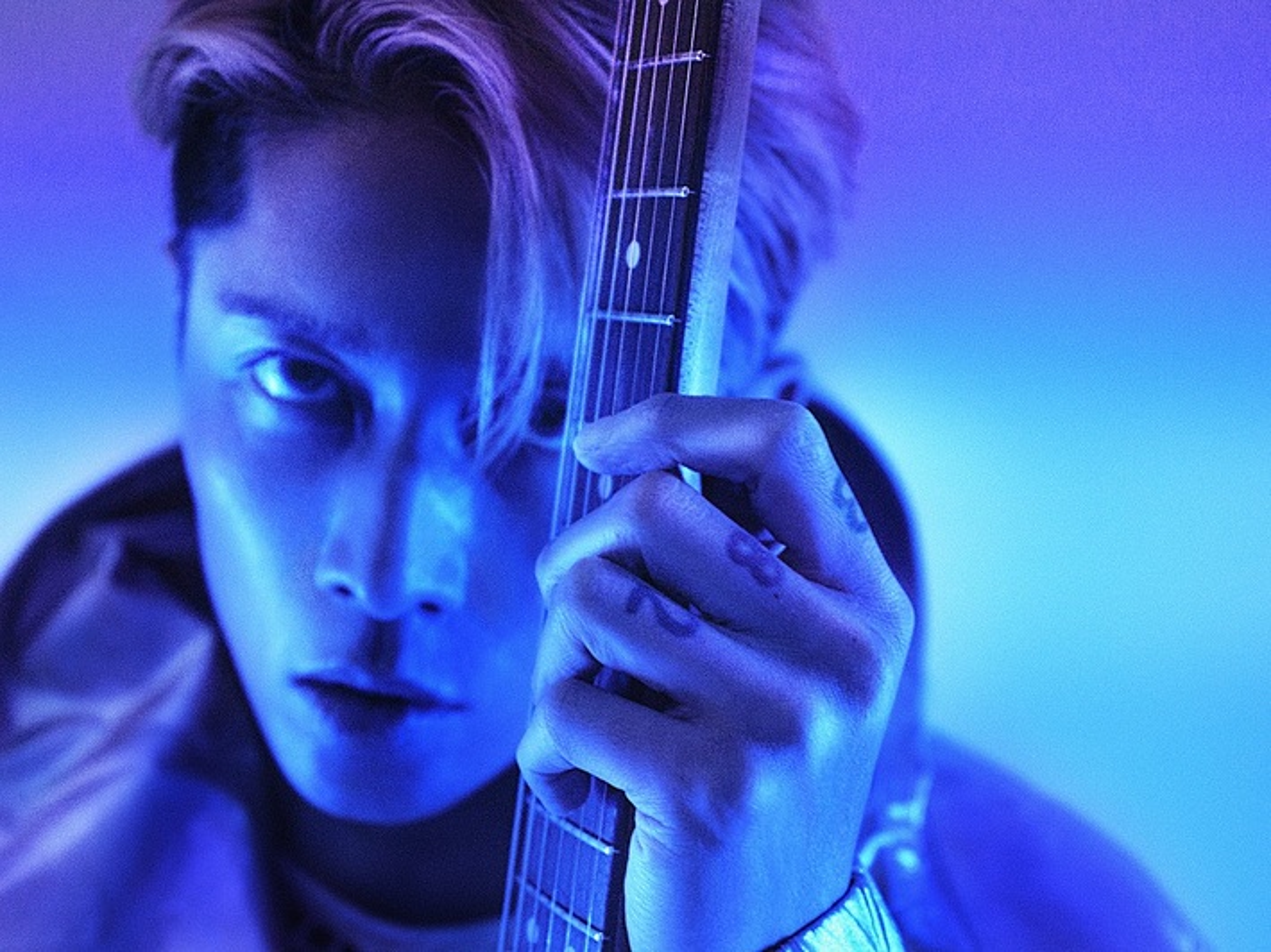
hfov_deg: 34.9
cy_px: 476
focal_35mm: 55
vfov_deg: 26.5
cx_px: 636
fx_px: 2019
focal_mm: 70
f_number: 5.6
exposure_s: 1/125
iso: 3200
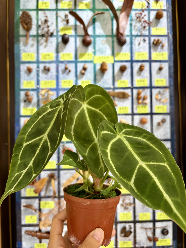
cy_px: 124
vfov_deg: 67.3
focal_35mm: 26
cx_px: 93
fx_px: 186
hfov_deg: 53.1
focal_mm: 5.96
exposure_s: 1/50
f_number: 1.6
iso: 80
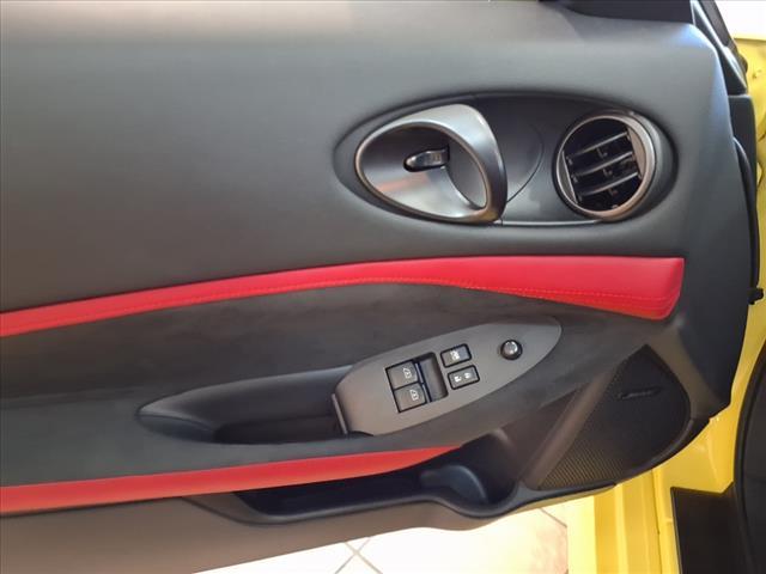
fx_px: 597
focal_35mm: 27
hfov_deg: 65.3
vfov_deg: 51.4
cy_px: 287
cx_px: 383
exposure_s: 1/20
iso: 500
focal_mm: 3.58
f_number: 1.9
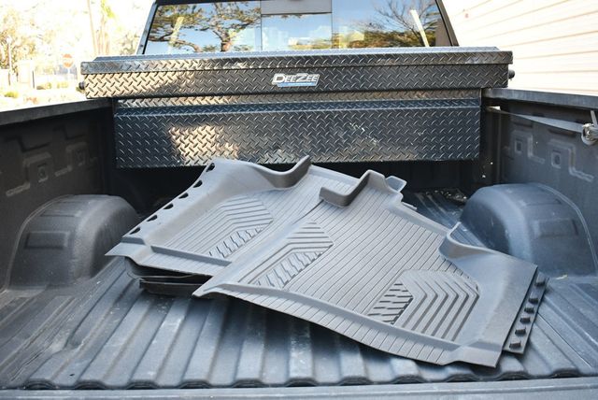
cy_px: 200
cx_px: 299
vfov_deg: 33.5
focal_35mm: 40
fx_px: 665
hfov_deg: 48.4
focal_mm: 20
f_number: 3.5
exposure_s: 1/250
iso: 720
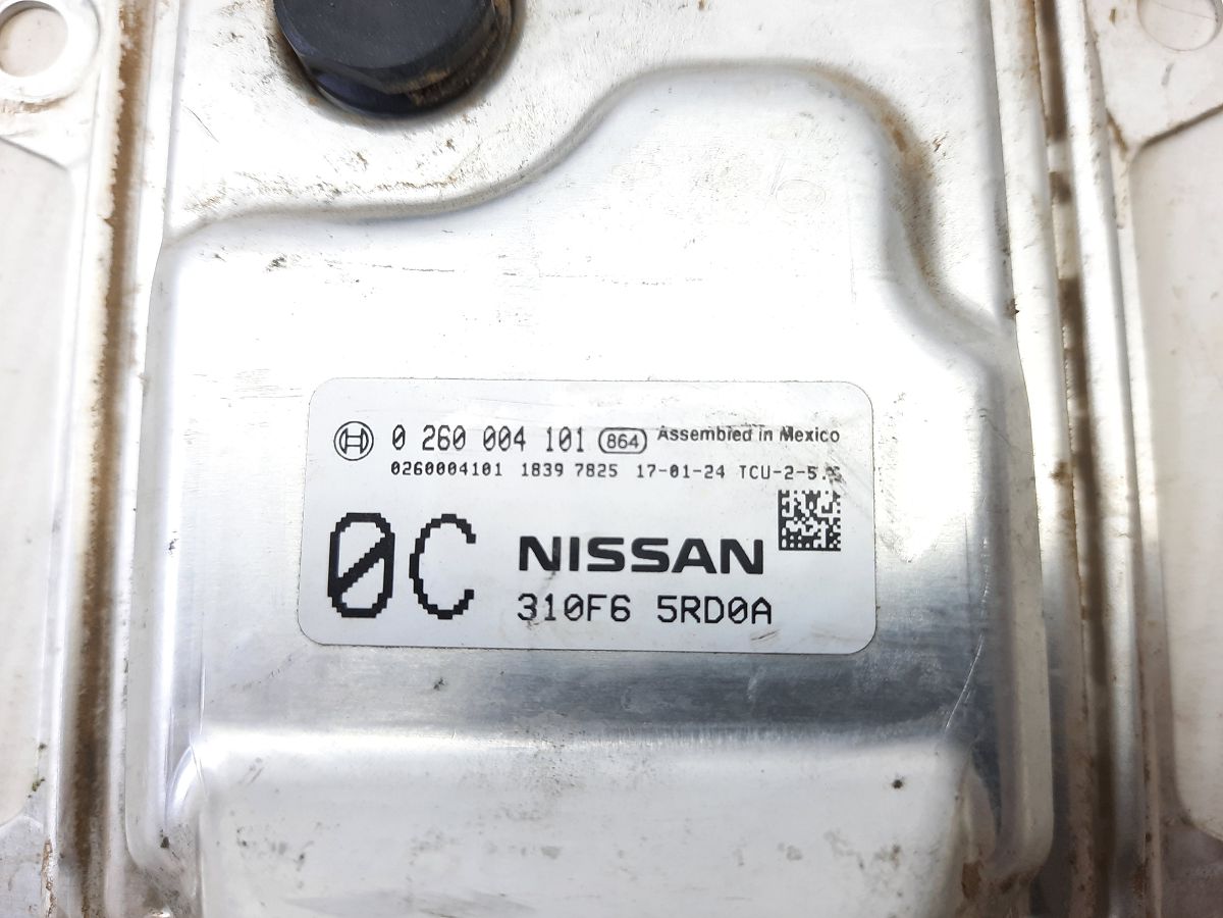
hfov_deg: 69.4
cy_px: 459
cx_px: 612
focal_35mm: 25
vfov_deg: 54.9
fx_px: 883
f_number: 2
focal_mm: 4.6
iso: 64
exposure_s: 1/50
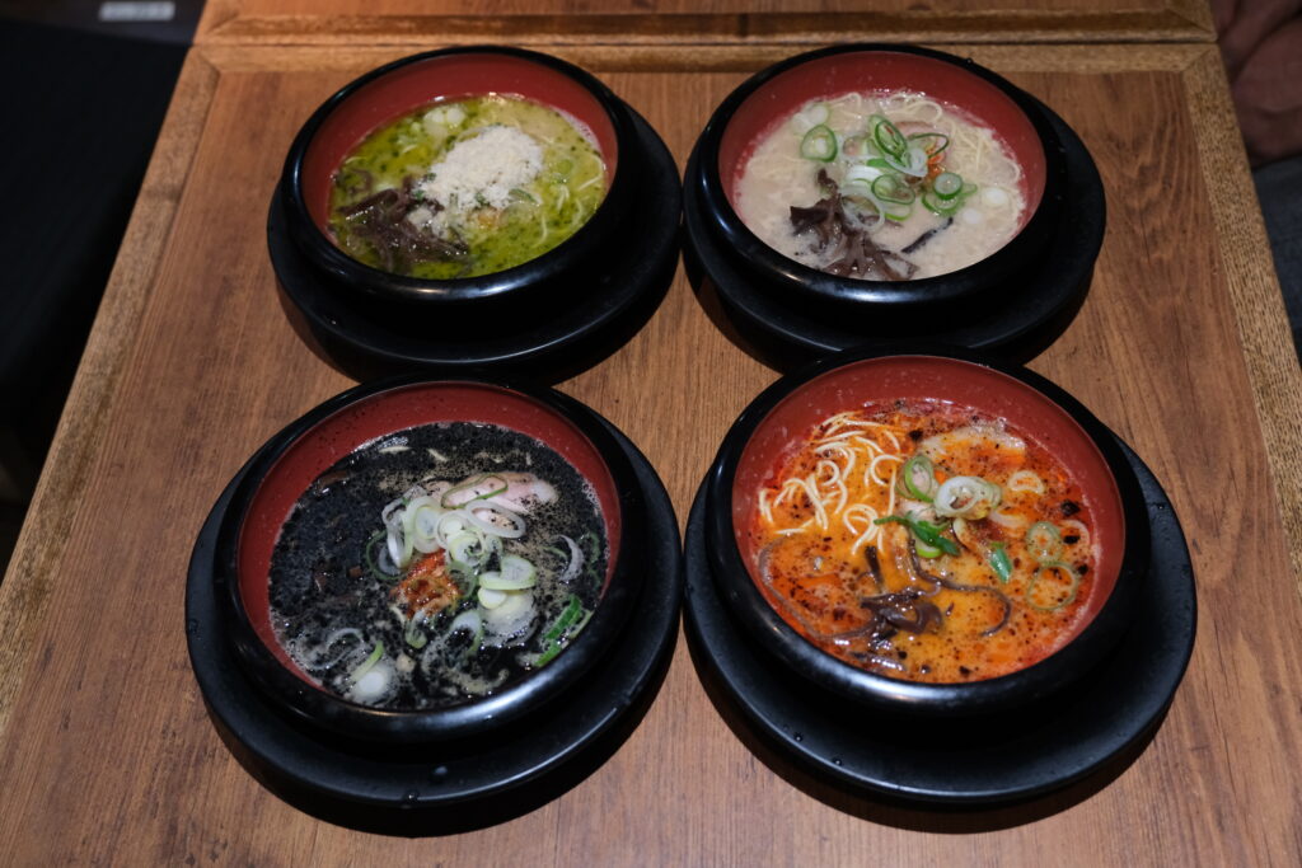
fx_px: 1411
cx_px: 651
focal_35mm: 39
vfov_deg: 34.2
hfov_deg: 49.5
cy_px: 434
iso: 2500
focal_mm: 26.3
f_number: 3.6
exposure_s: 1/100
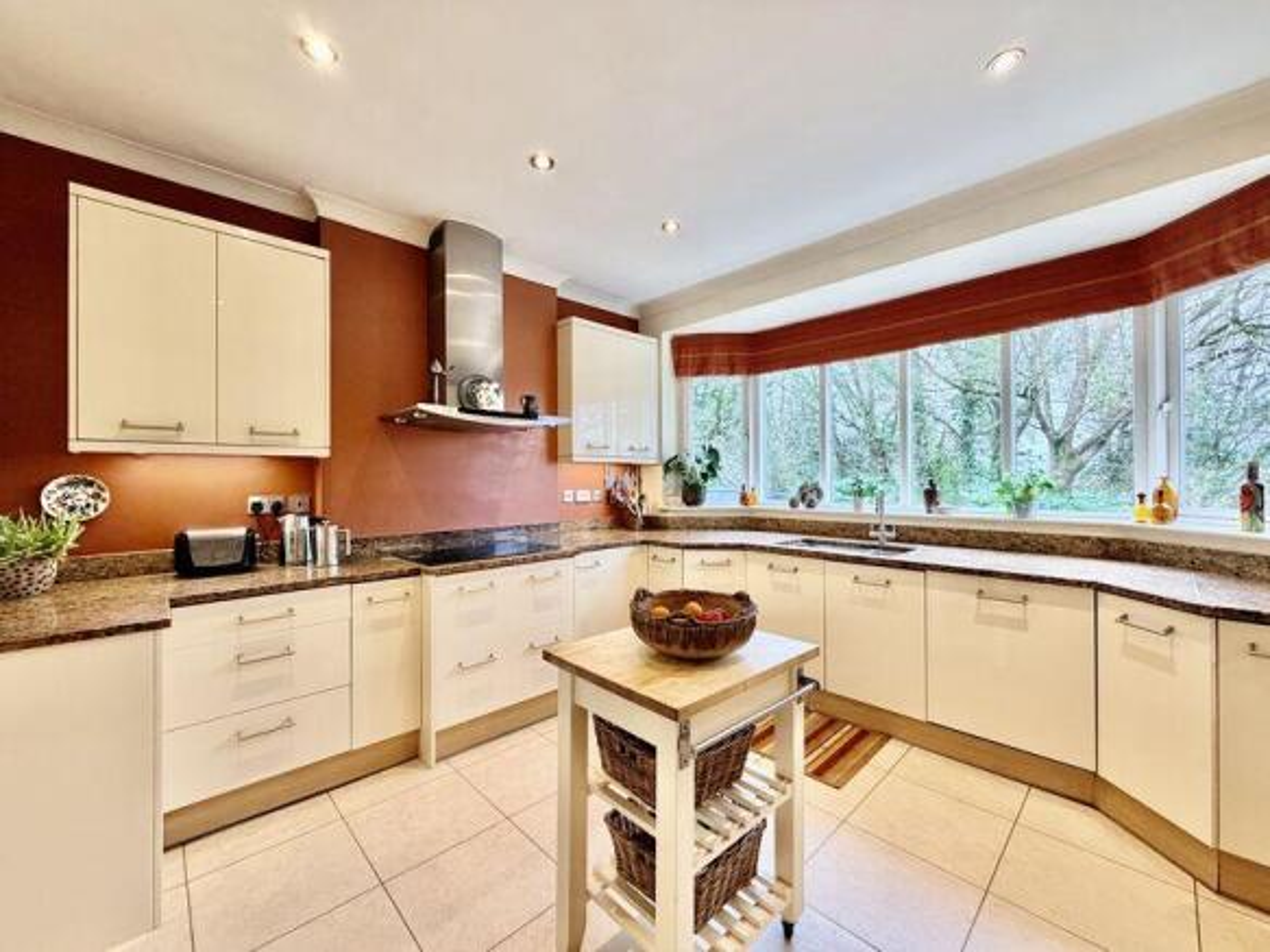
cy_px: 476
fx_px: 514
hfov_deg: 102.1
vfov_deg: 85.7
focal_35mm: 14
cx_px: 635
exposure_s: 1/100
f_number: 2.2
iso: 250
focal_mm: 2.22
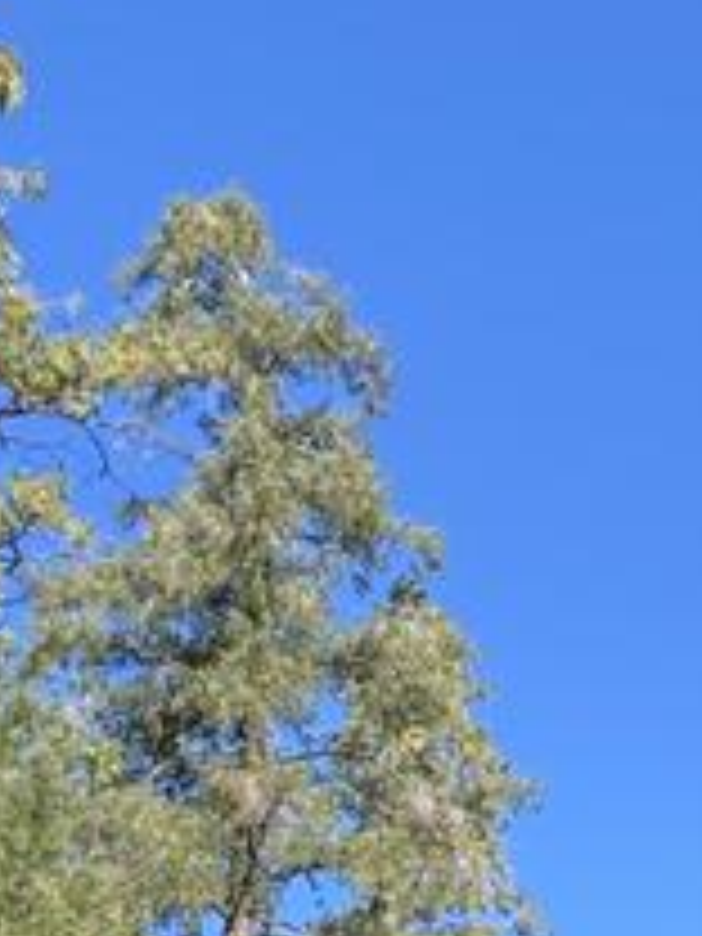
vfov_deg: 10.9
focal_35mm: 180
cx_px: 860
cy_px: 945
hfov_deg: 8.2
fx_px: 4867
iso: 20
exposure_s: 1/852
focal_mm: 3.99
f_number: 1.8
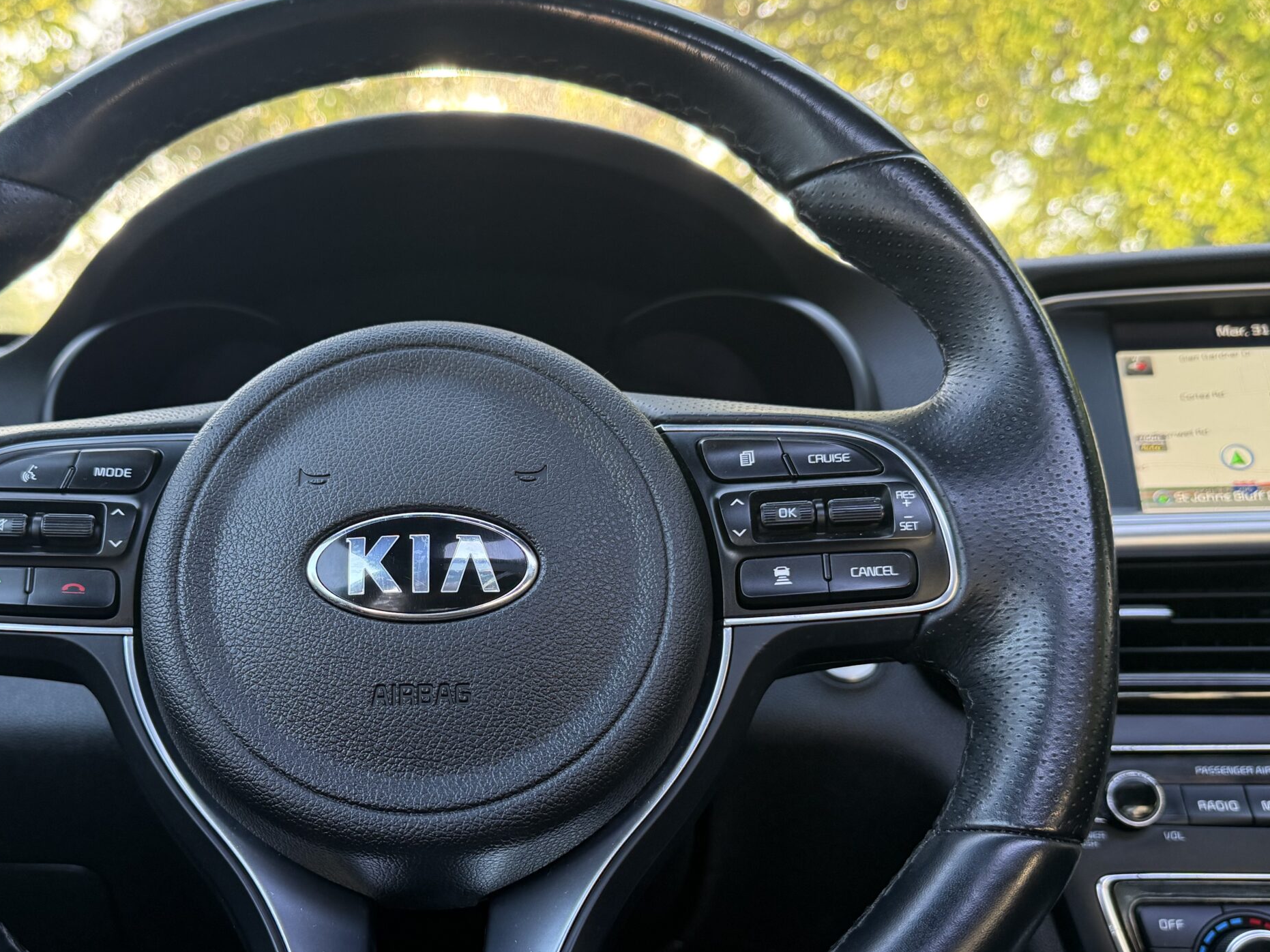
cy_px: 569
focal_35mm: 33
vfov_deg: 42.7
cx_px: 471
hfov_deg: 54.7
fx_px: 1211
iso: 200
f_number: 1.78
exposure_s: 1/86
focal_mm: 6.76
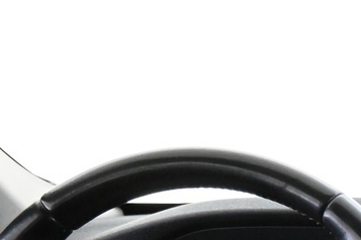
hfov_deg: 15.8
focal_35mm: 109
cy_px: 532
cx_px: 659
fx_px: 1093
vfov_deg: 11.0
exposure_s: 1/25
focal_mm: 16
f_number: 3.5
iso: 4000
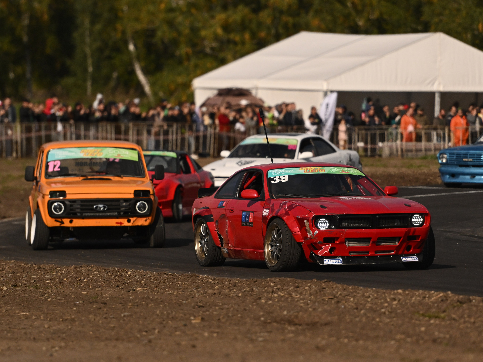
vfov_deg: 4.6
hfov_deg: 6.1
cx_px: 260
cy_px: 181
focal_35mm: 325
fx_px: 4535
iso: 720
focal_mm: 200
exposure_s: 1/32000
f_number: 2.8
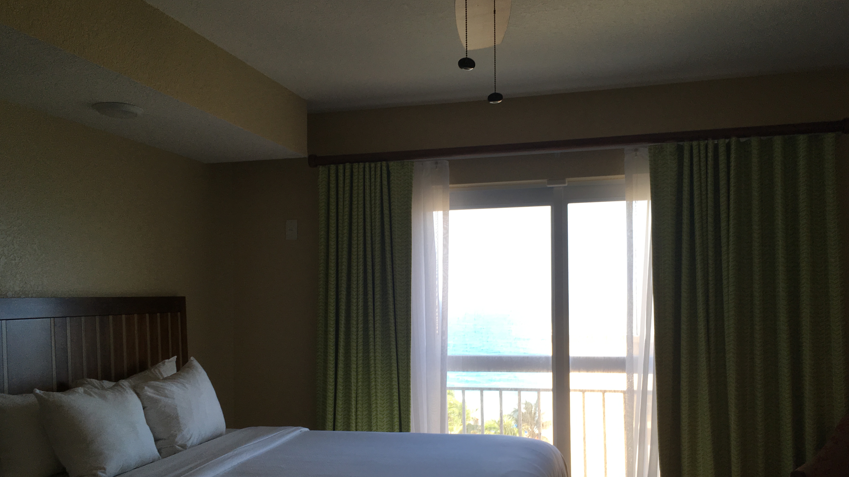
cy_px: 291
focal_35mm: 32
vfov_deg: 36.5
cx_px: 422
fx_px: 720
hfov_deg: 61.0
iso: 32
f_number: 2.2
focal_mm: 4.15
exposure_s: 1/120
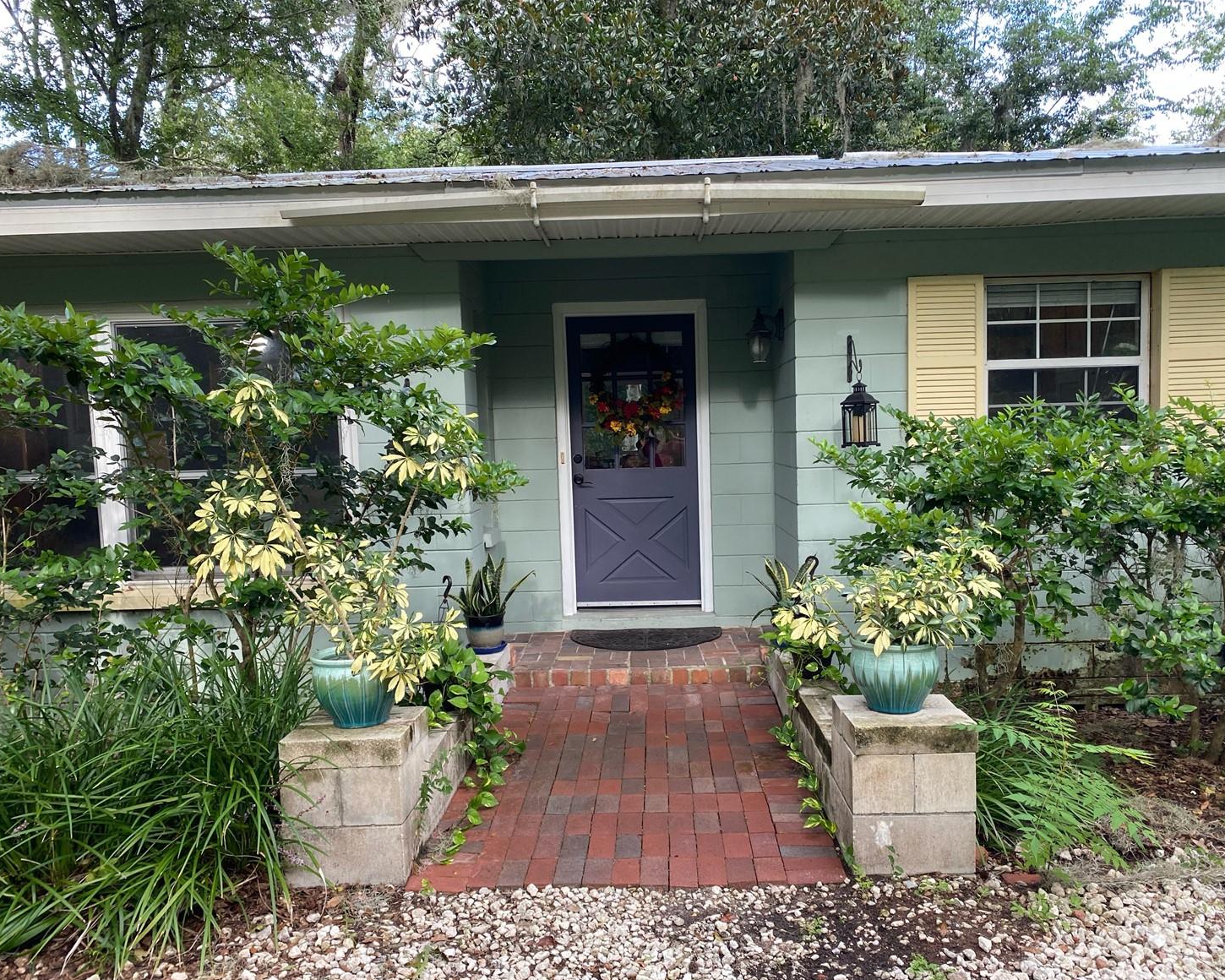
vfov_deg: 51.5
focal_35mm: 28
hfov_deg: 62.2
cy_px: 506
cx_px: 650
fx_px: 1015
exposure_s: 1/121
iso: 64
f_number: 1.8
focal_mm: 4.25
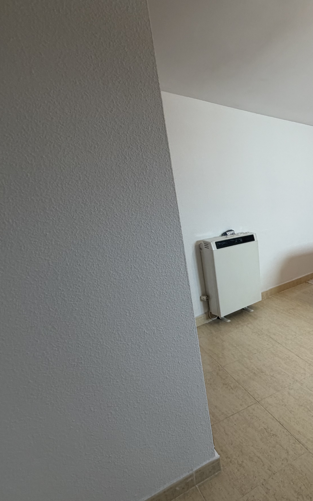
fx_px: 328
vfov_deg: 74.2
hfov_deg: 40.5
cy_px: 294
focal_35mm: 24
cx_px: 349
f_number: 2.2
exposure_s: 1/100
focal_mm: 2.22
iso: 200
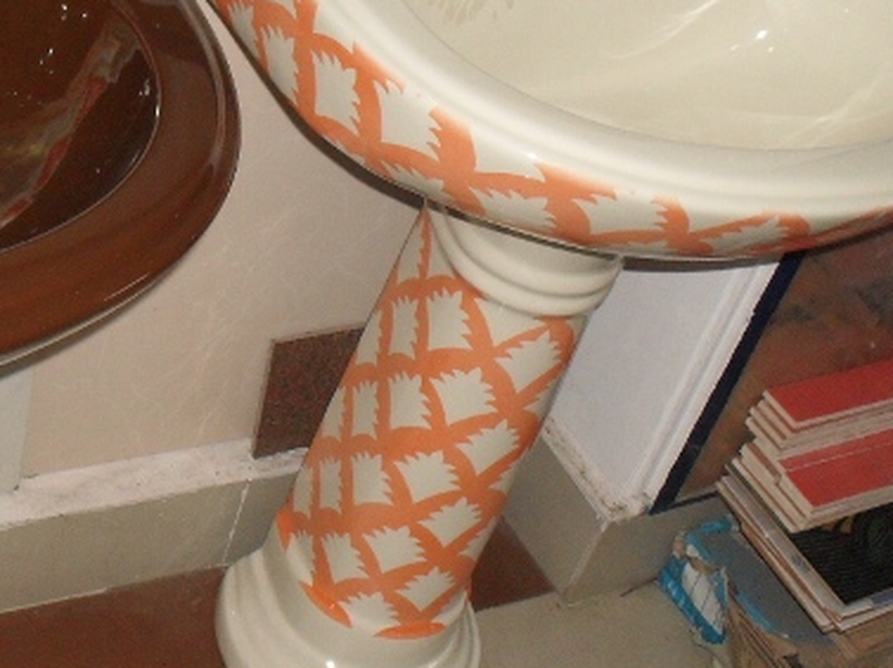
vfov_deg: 23.2
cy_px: 253
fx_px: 1624
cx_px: 195
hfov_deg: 30.1
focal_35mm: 63
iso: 200
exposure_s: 1/45
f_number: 8.3
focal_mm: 6.3
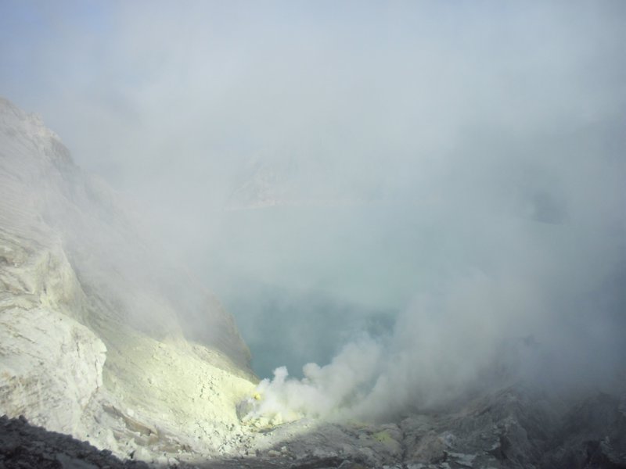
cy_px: 234
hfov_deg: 49.0
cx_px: 313
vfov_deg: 37.7
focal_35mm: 38
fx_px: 687
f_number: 8
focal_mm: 6.2
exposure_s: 1/400
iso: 100
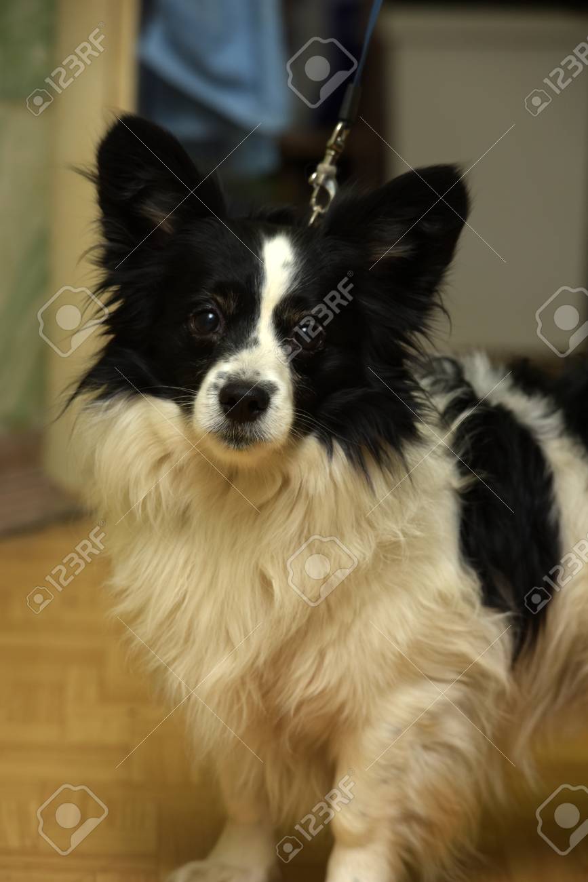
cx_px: 294
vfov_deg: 11.4
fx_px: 4408
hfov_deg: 7.6
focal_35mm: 180
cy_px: 441
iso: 400
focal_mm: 180
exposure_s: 1/200
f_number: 6.3
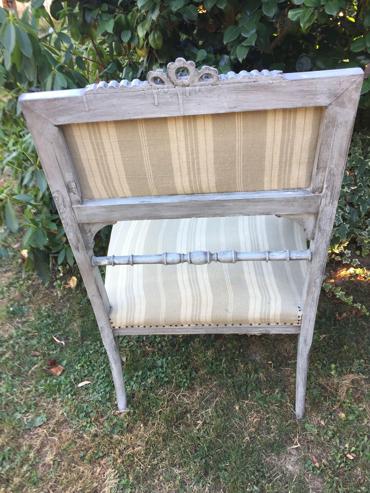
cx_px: 185
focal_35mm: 29
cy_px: 246
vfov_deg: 61.7
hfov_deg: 48.2
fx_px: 413
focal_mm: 4.15
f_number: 2.2
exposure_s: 1/50
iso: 40
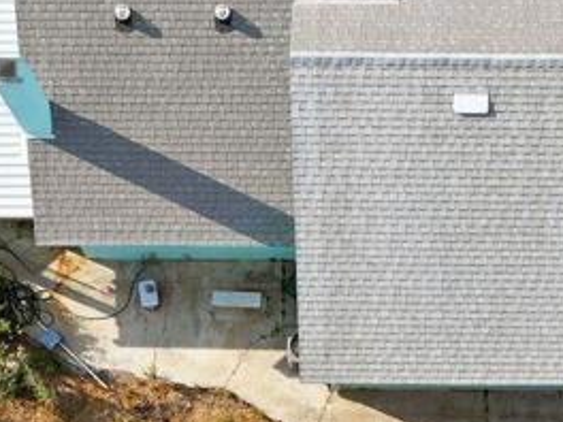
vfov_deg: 14.2
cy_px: 738
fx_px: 1513
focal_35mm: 93
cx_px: 420
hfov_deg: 20.9
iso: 100
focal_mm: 12.29
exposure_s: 1/500
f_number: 2.8
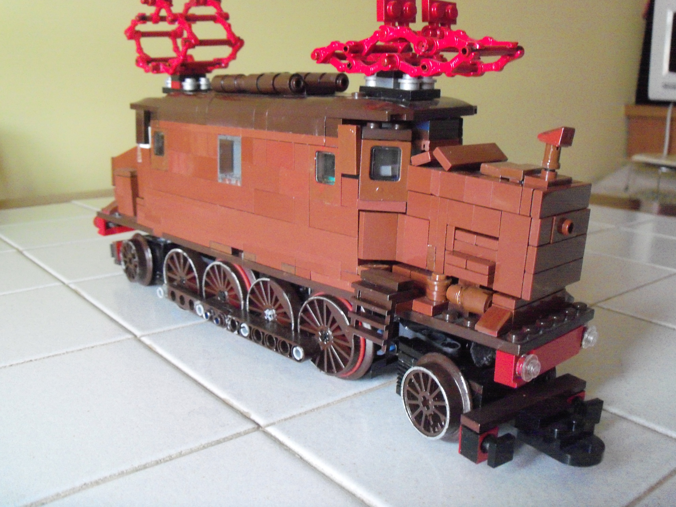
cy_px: 254
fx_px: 683
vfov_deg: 40.7
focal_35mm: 35
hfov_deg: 52.6
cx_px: 338
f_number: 3
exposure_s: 1/30
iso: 400
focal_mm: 6.3
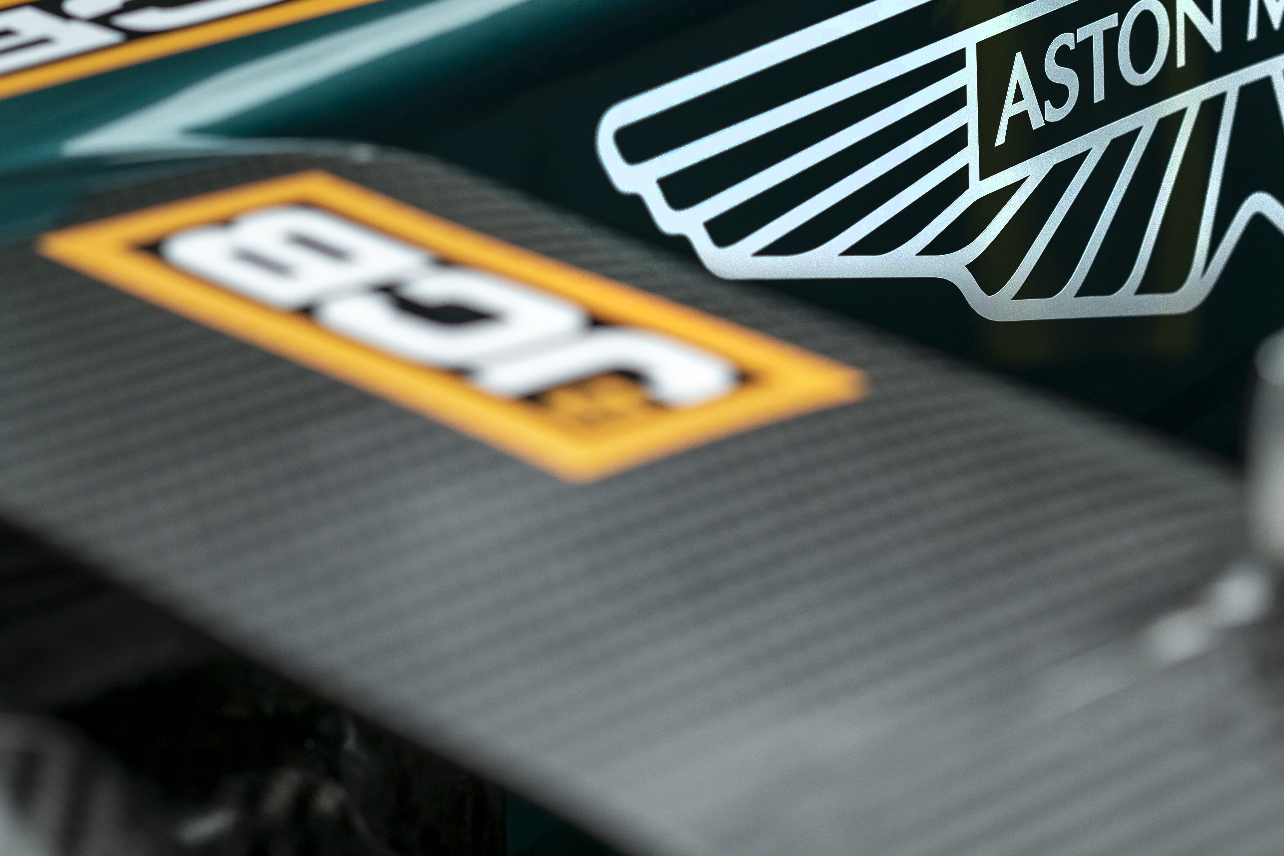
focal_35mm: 177
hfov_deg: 11.6
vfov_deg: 7.7
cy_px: 148
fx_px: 6313
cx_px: 1002
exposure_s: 1/100
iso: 400
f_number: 3.5
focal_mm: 85
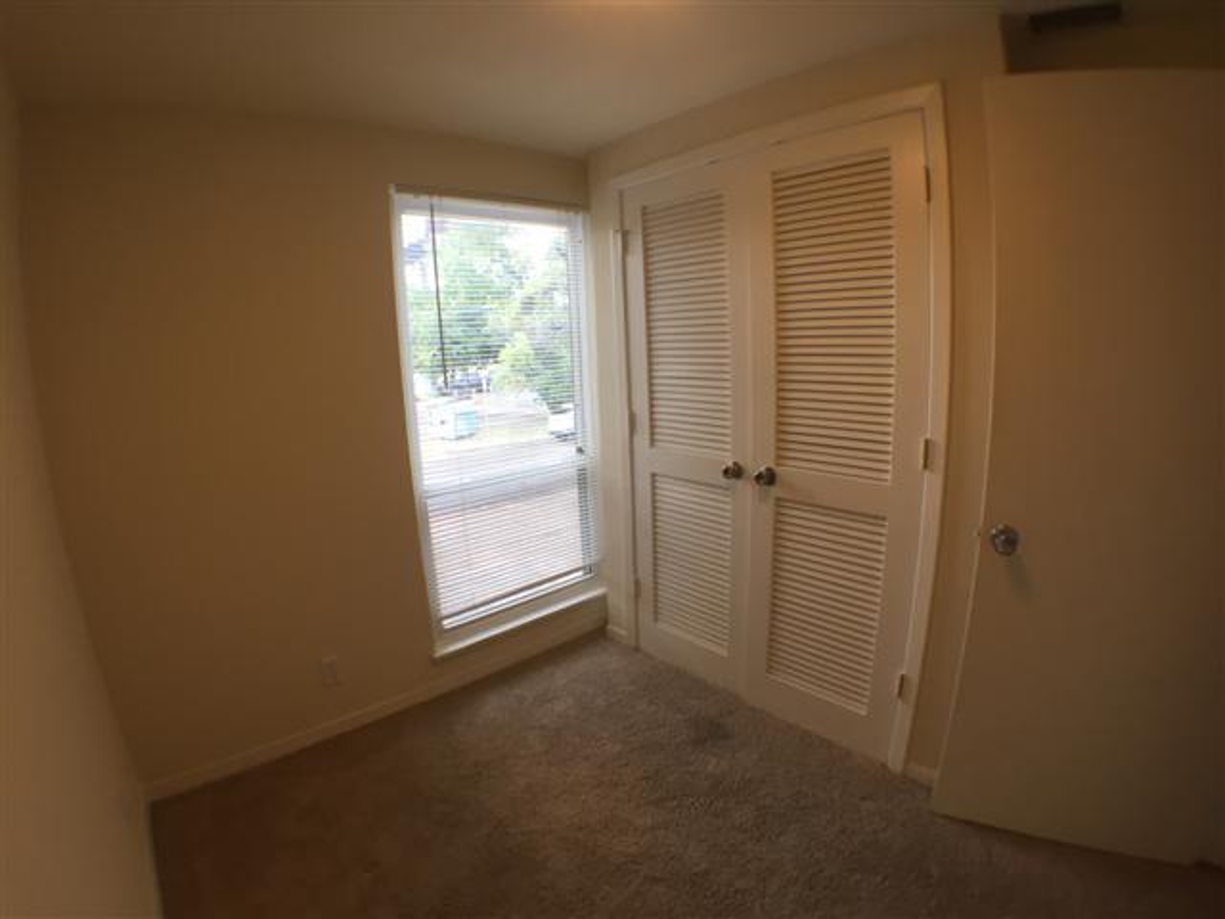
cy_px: 460
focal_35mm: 29
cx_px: 612
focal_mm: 4.15
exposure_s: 1/30
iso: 32
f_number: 2.2
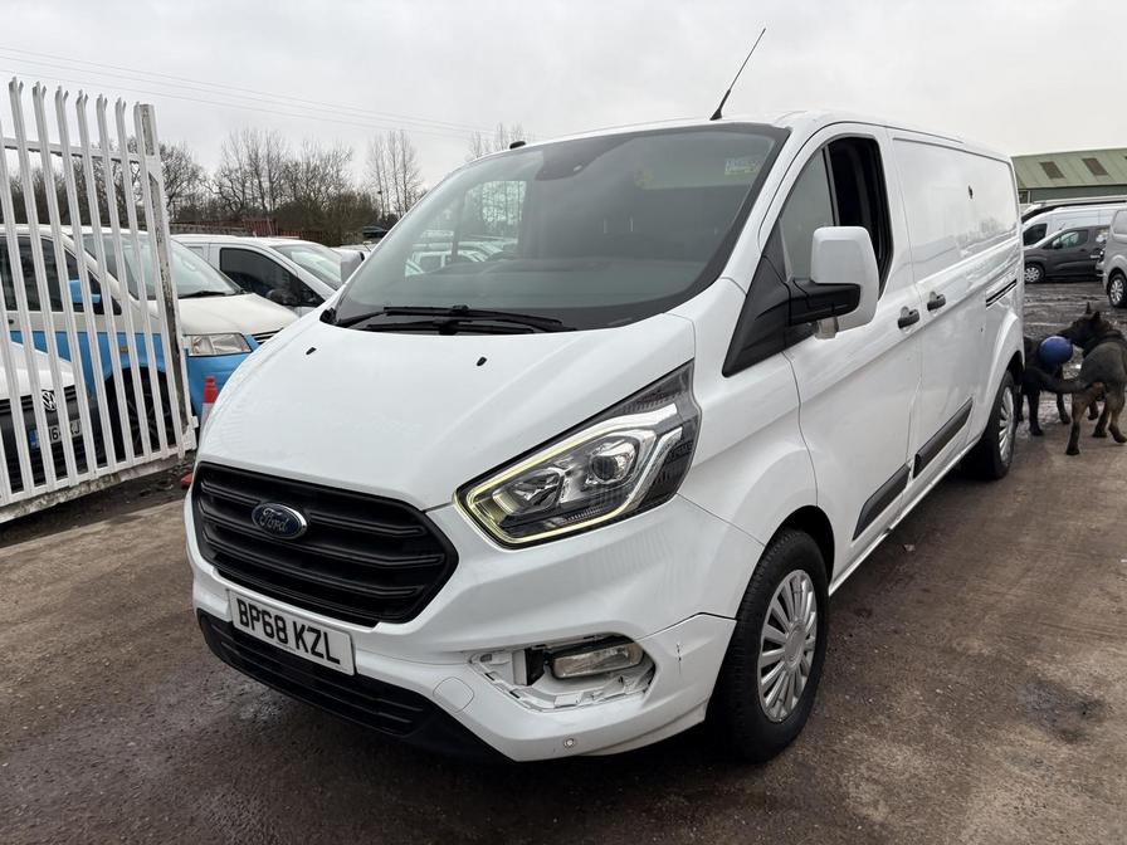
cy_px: 422
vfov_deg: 53.1
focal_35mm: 26
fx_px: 846
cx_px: 564
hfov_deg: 67.3
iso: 50
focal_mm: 5.96
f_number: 1.6
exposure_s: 1/527
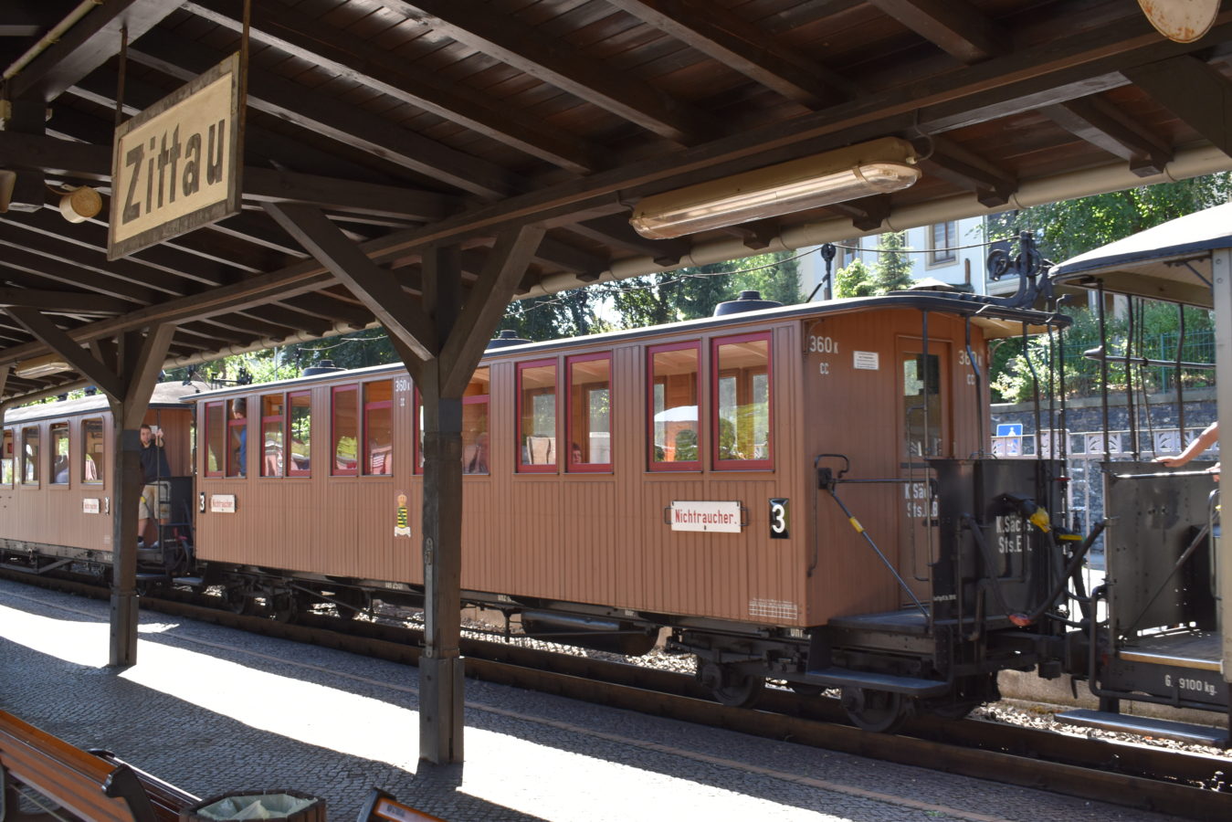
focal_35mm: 38
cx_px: 616
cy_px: 411
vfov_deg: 35.5
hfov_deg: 51.3
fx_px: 1284
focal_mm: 25
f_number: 6.3
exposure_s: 1/160
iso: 400
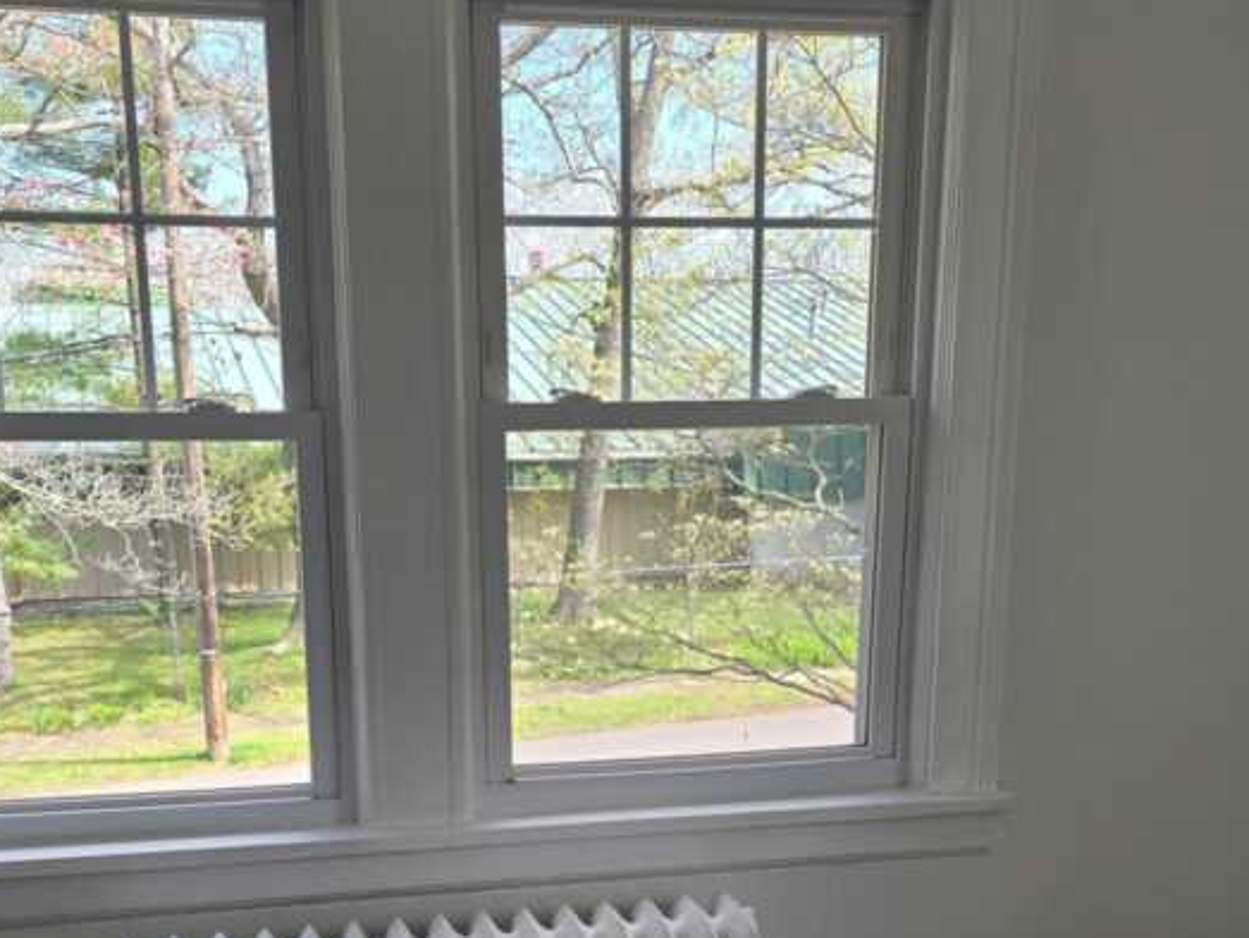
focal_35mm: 45
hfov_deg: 42.0
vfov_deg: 31.2
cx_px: 635
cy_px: 780
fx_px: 1625
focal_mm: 6.3
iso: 16
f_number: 1.7
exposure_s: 1/180
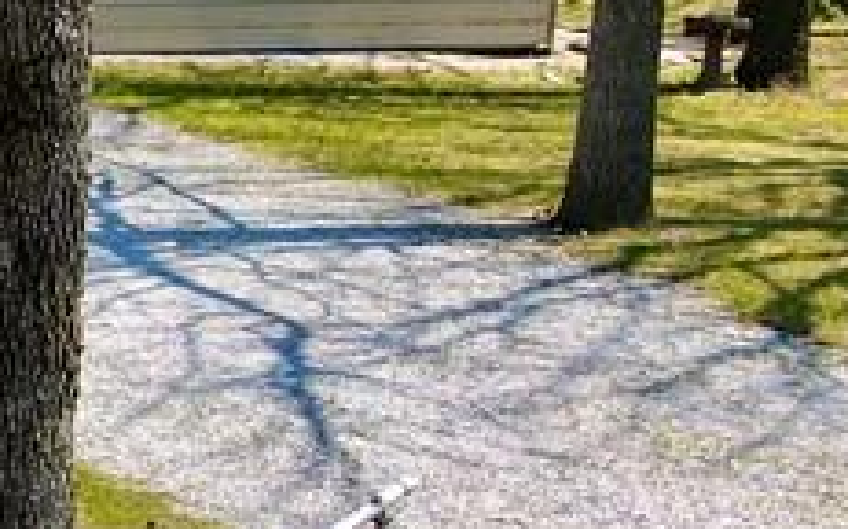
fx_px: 2610
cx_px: -1028
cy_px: 287
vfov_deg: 11.6
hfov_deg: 14.2
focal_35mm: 113
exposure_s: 1/500
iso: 100
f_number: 2.8
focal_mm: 4.5
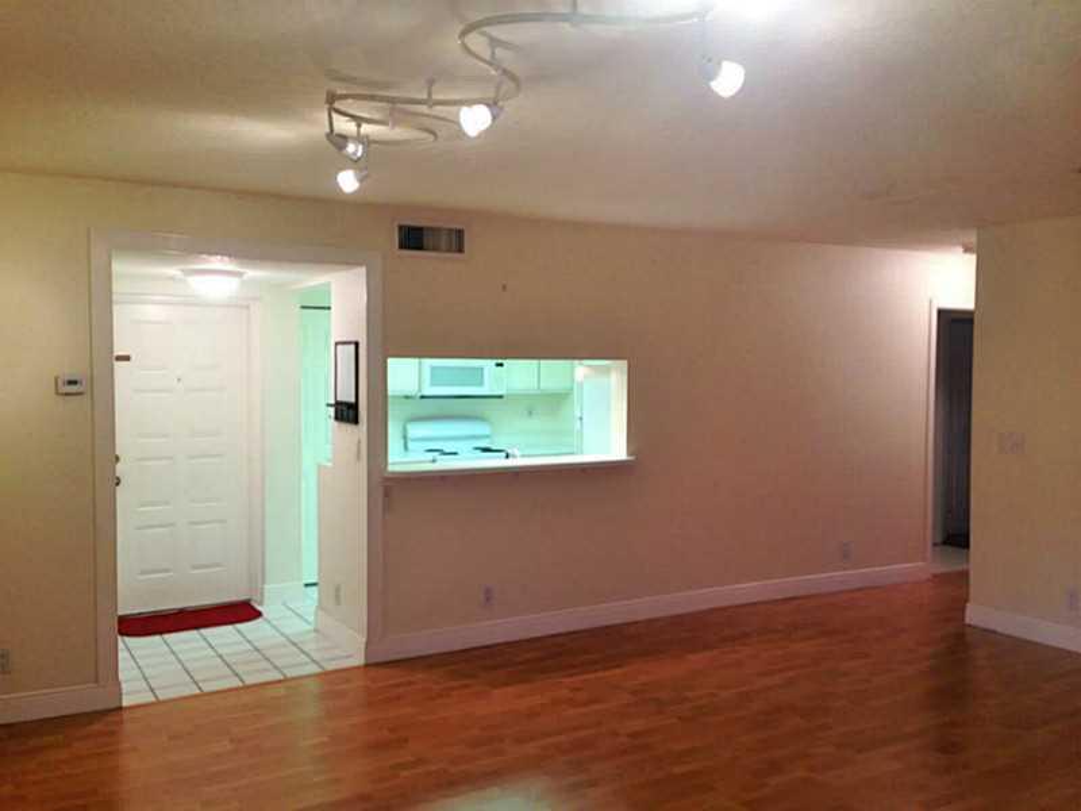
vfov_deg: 42.9
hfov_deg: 55.4
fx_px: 1031
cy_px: 406
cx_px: 540
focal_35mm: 33
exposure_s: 1/20
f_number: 2.4
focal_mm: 4.12
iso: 50
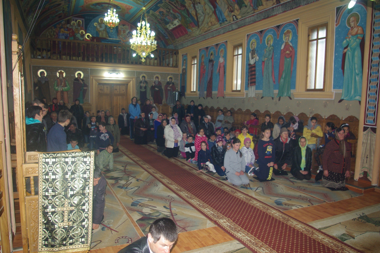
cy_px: 126
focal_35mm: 27
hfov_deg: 67.4
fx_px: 285
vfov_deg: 47.8
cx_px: 190
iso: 400
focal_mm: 18
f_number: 4
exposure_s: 1/30
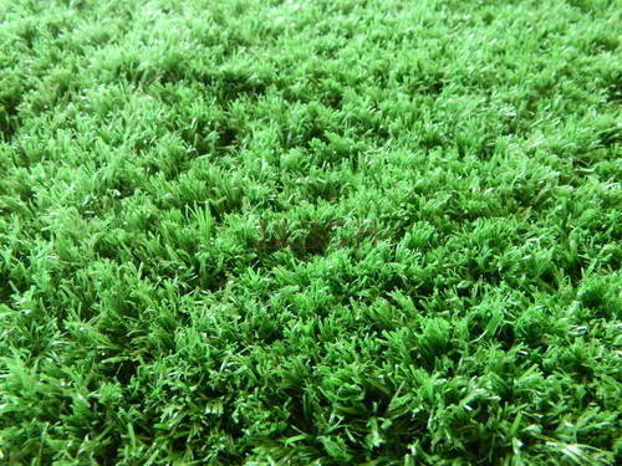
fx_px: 737
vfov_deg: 35.1
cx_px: 311
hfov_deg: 45.8
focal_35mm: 41
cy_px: 233
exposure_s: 1/6
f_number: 3.5
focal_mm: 7.3
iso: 400
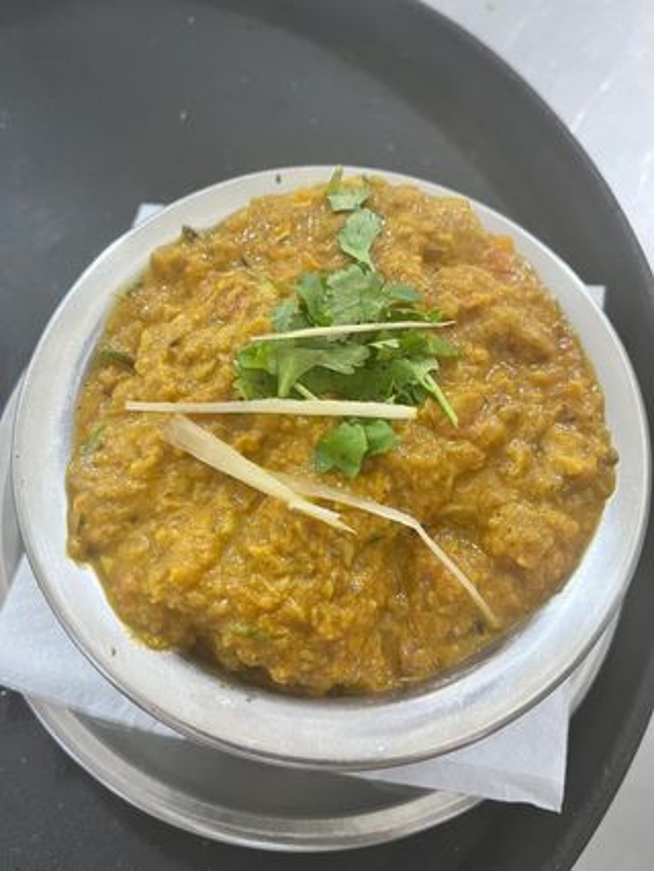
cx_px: 327
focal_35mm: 26
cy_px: 436
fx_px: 654
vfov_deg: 67.3
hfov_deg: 53.1
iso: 400
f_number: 1.6
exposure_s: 1/33
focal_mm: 5.1
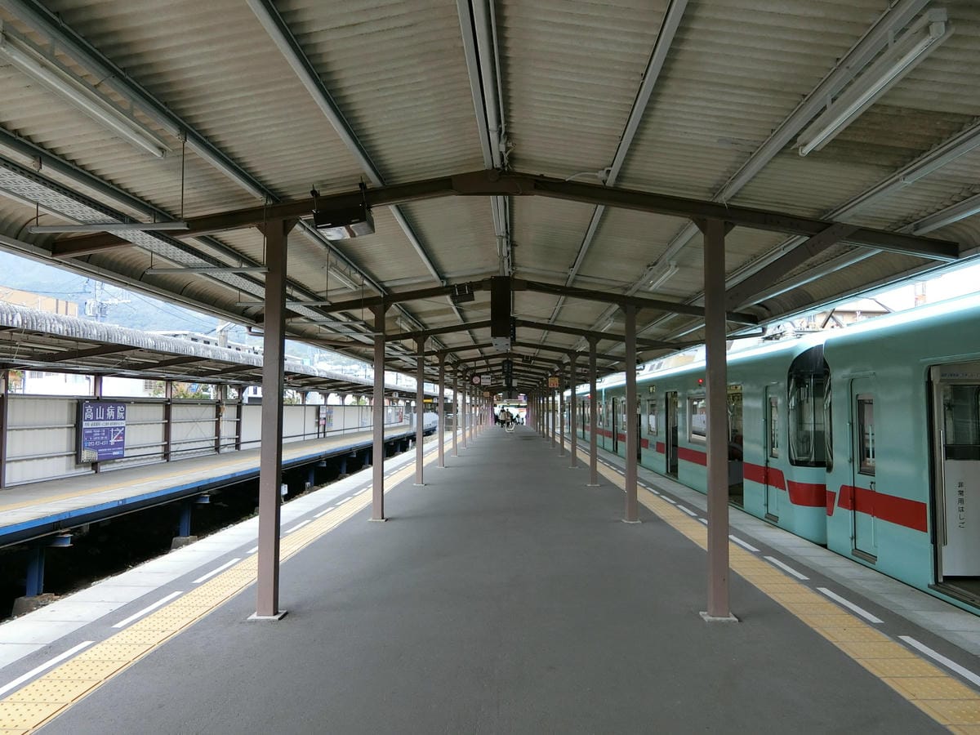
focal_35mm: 25
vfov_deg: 54.9
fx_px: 708
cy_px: 368
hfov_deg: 69.4
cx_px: 490
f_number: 2.8
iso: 80
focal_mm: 5.4
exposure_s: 1/125
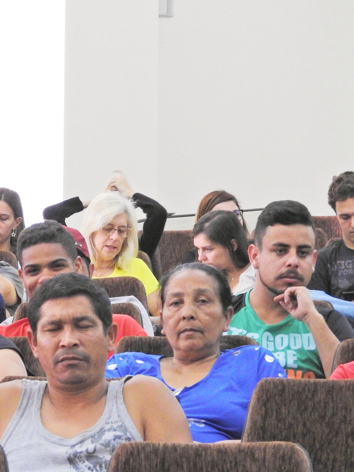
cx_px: 52
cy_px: 306
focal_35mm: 219
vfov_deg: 9.0
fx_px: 2986
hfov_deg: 6.8
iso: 560
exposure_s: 1/20
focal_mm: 20.6
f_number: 5
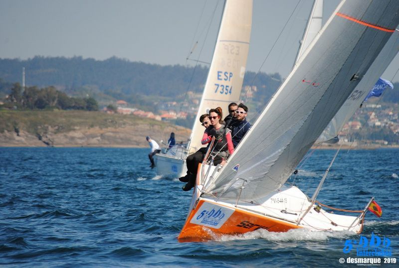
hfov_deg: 6.9
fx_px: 3332
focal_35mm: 300
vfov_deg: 4.6
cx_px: 200
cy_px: 134
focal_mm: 200
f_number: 5.6
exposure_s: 1/1000
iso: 200
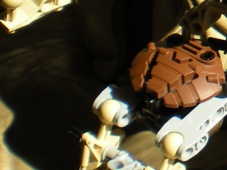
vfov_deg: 9.0
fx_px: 1082
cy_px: 35
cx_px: 380
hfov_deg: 11.3
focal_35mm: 165
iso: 64
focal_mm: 6.3
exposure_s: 1/226
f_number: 4.6
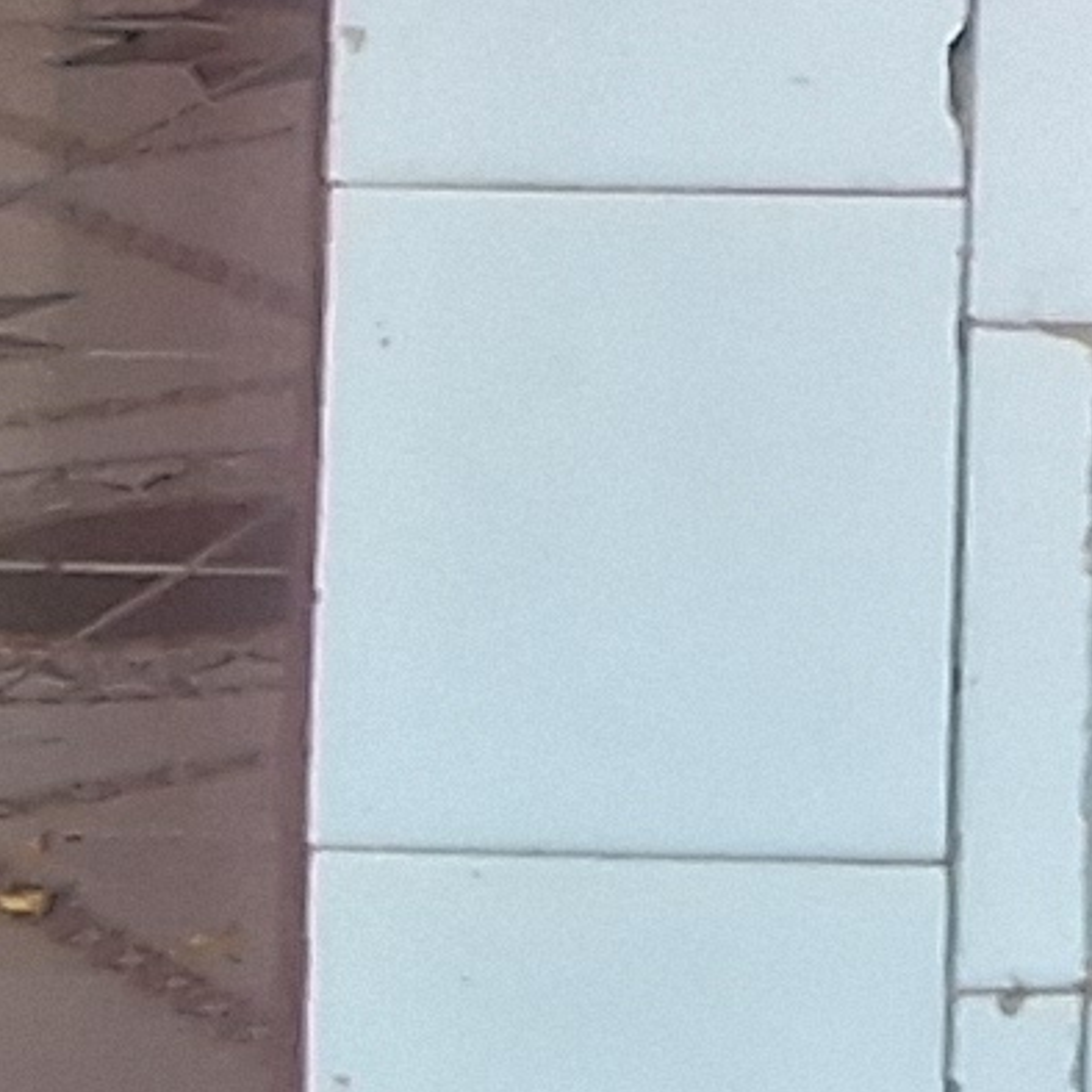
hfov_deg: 6.6
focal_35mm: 238
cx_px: 3478
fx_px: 8494
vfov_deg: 6.5
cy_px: -2558
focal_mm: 3.98
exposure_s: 1/50
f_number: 1.8
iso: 500
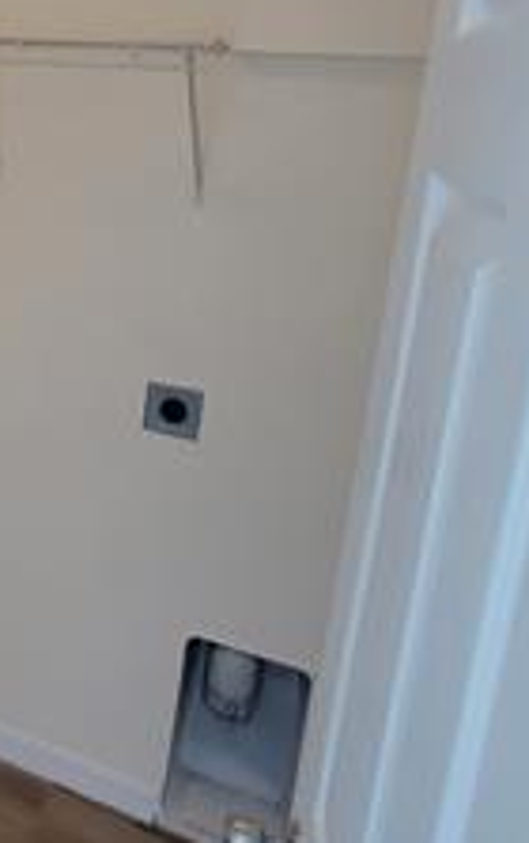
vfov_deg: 51.1
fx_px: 851
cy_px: 242
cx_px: -215
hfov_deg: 27.0
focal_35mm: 37
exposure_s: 1/60
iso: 125
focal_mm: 2.2
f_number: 2.2
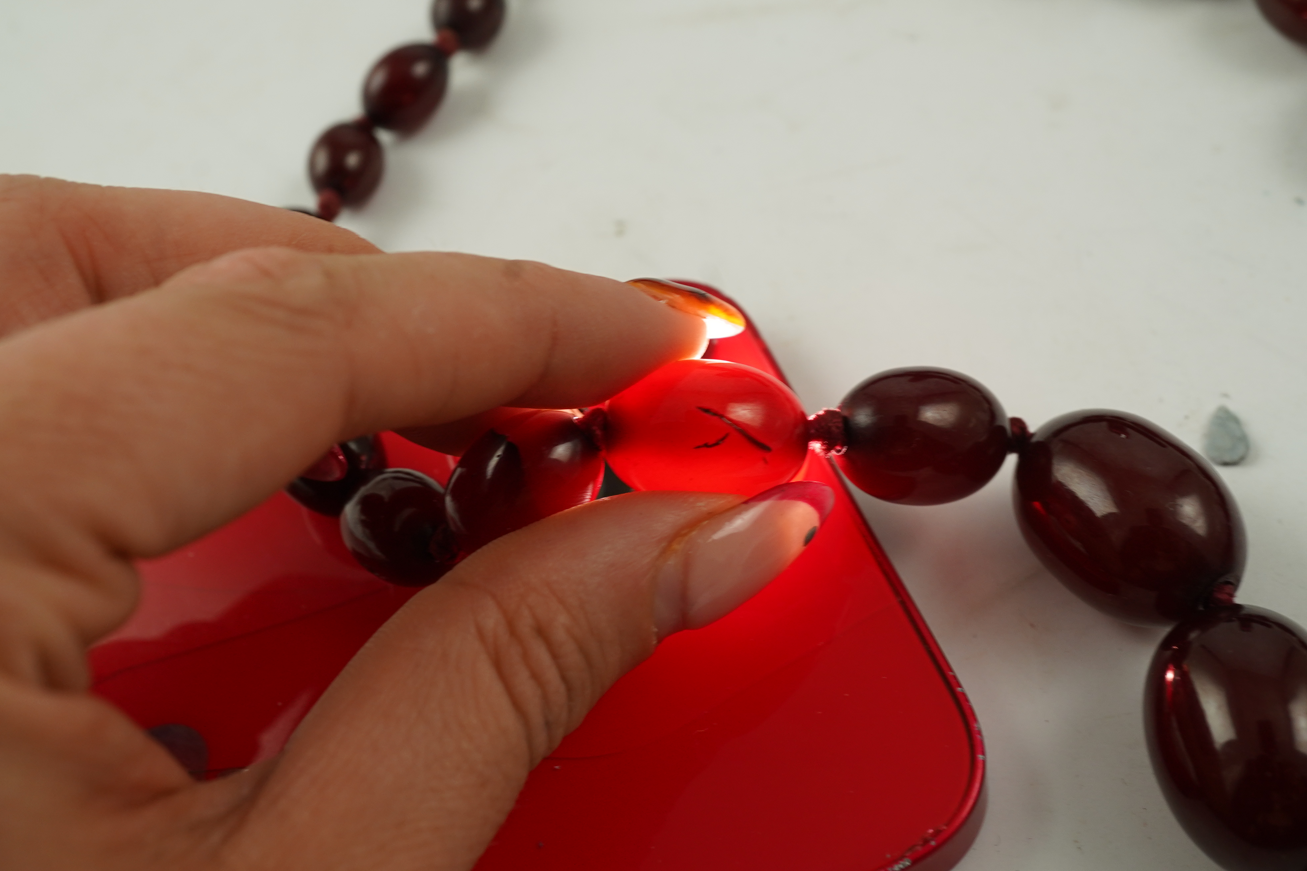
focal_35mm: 45
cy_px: 436
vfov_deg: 29.9
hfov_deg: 43.6
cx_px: 654
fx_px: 1634
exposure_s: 1/30
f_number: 14
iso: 640
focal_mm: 30
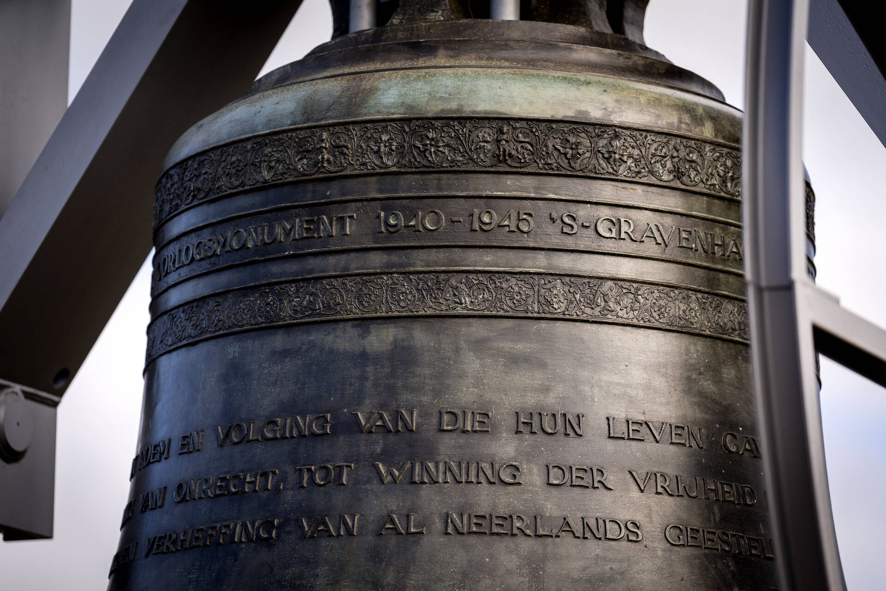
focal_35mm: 152
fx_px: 3741
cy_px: 296
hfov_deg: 13.5
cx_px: 443
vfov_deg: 9.0
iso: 250
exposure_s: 1/3200
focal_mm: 152
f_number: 2.8
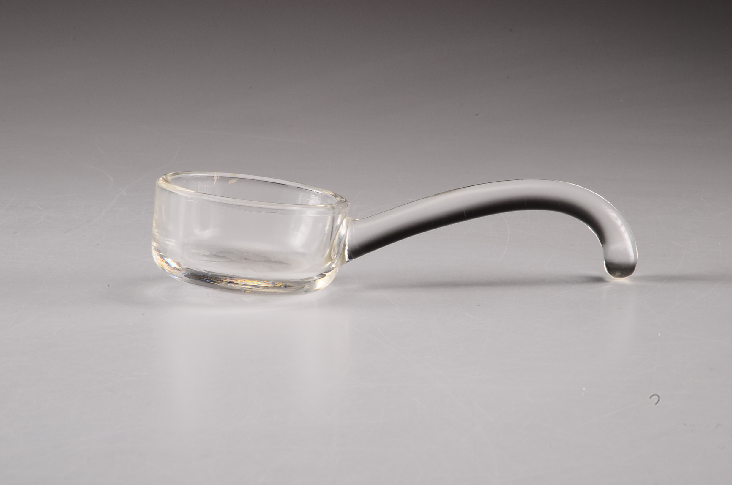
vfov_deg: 10.1
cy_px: 242
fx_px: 2739
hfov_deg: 15.2
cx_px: 366
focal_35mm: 135
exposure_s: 1/160
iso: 100
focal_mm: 90
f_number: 29
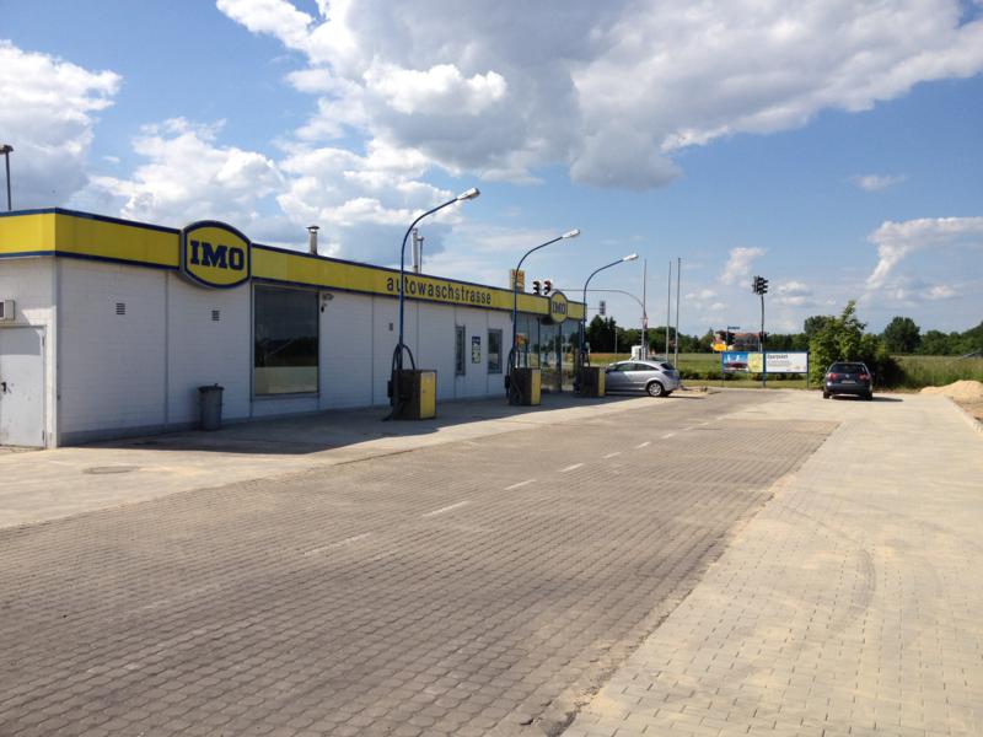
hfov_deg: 52.6
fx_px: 994
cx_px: 492
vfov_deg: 40.7
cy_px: 368
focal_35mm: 35
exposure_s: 1/2304
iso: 64
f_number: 2.4
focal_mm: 4.28
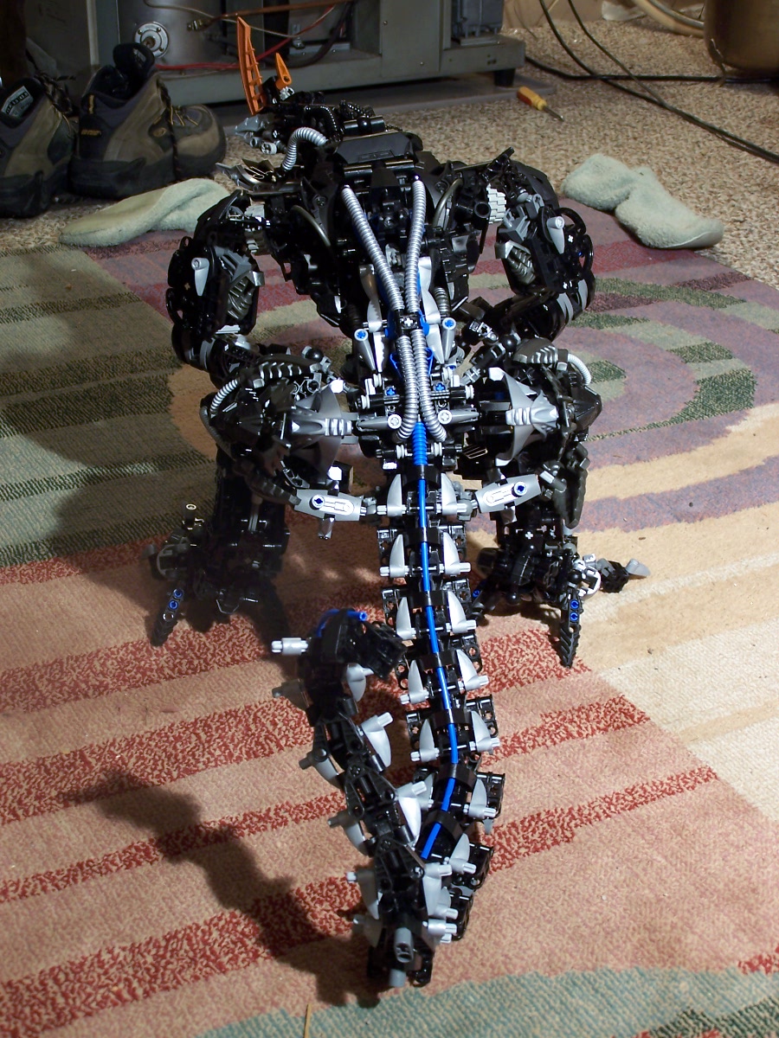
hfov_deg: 24.8
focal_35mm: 59
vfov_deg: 32.7
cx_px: 390
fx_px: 1770
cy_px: 519
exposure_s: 1/2
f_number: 3.2
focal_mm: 9.8
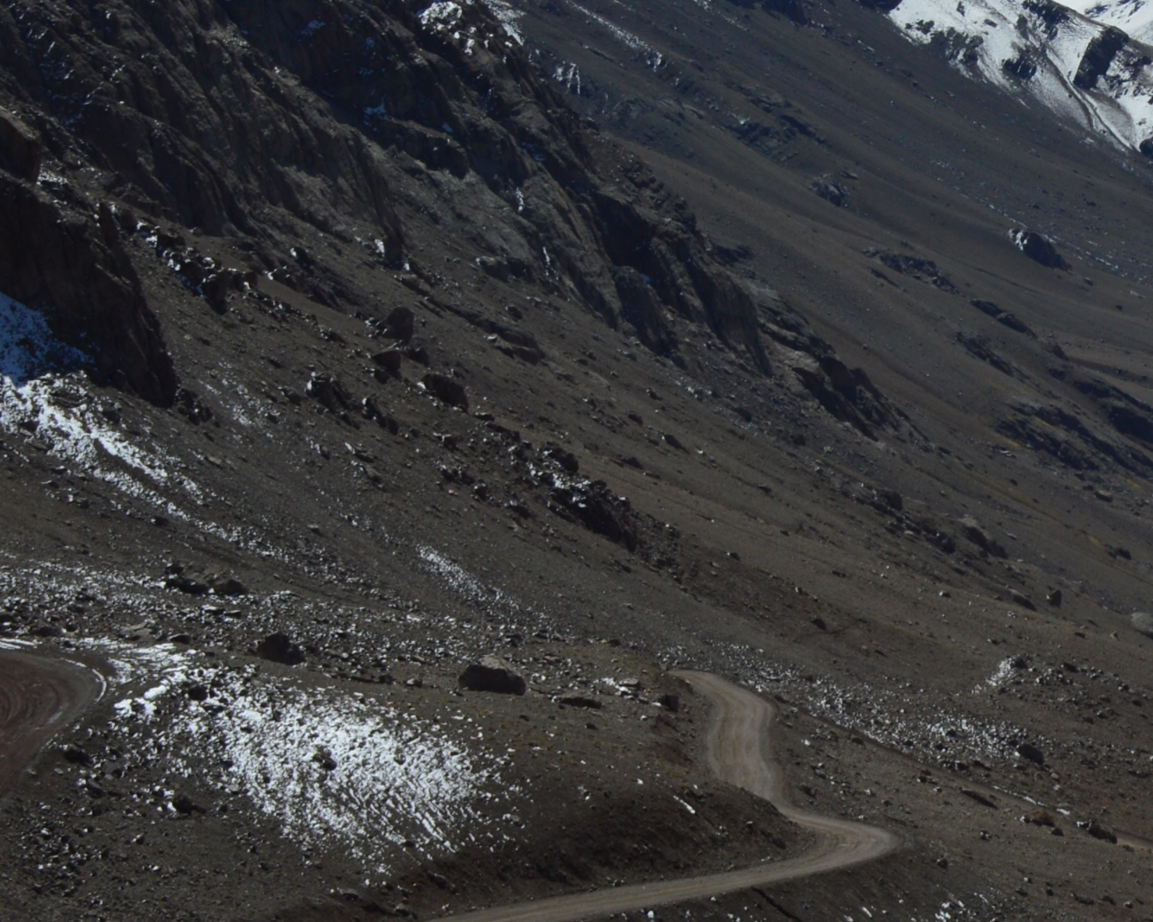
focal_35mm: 133
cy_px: -330
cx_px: 1778
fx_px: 4538
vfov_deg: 11.3
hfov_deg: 13.6
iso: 100
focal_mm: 26
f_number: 10
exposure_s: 1/400
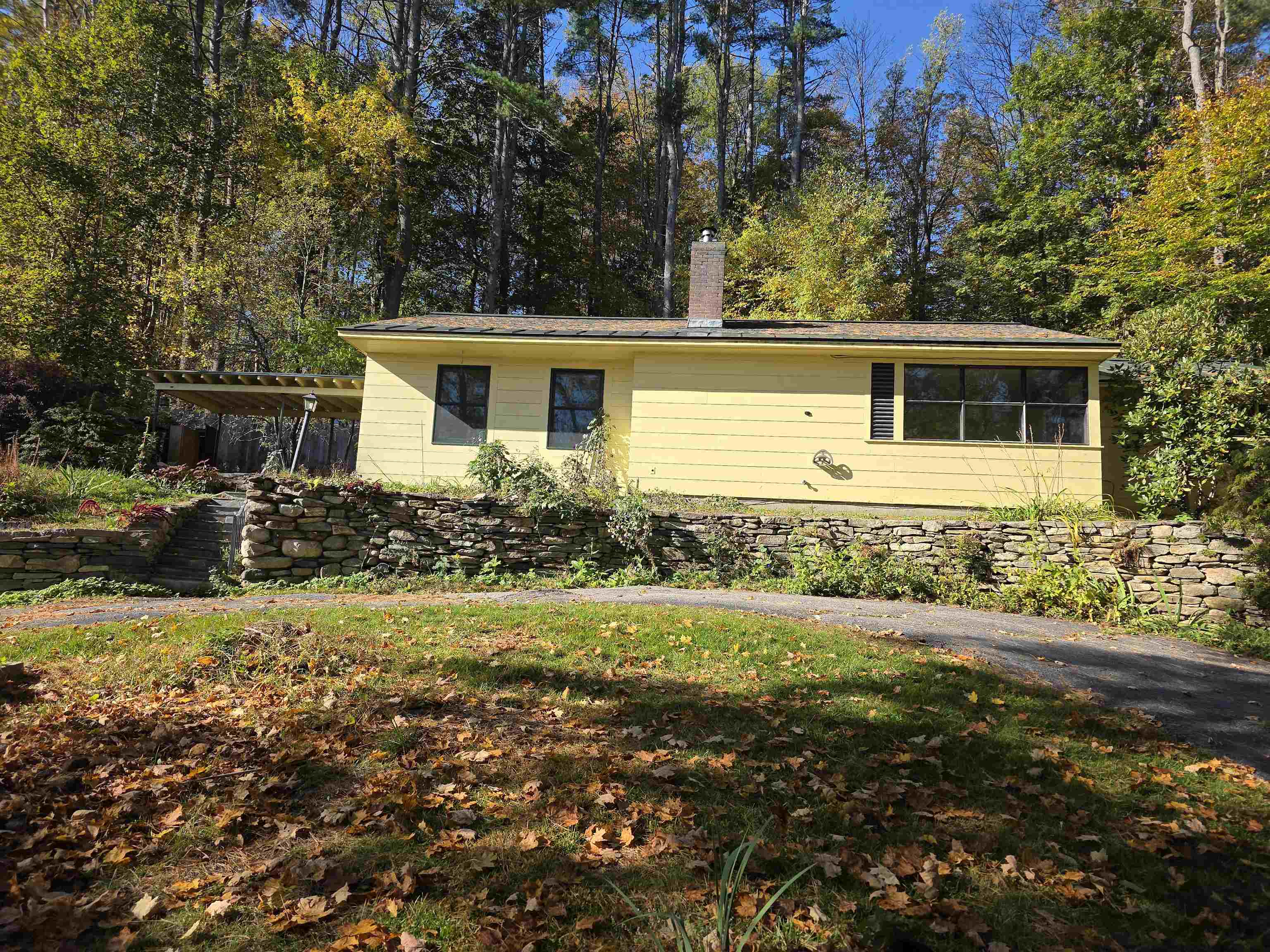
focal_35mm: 23
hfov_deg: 73.9
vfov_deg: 58.9
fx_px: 844
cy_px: 476
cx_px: 635
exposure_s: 1/2593
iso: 80
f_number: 1.7
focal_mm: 6.3
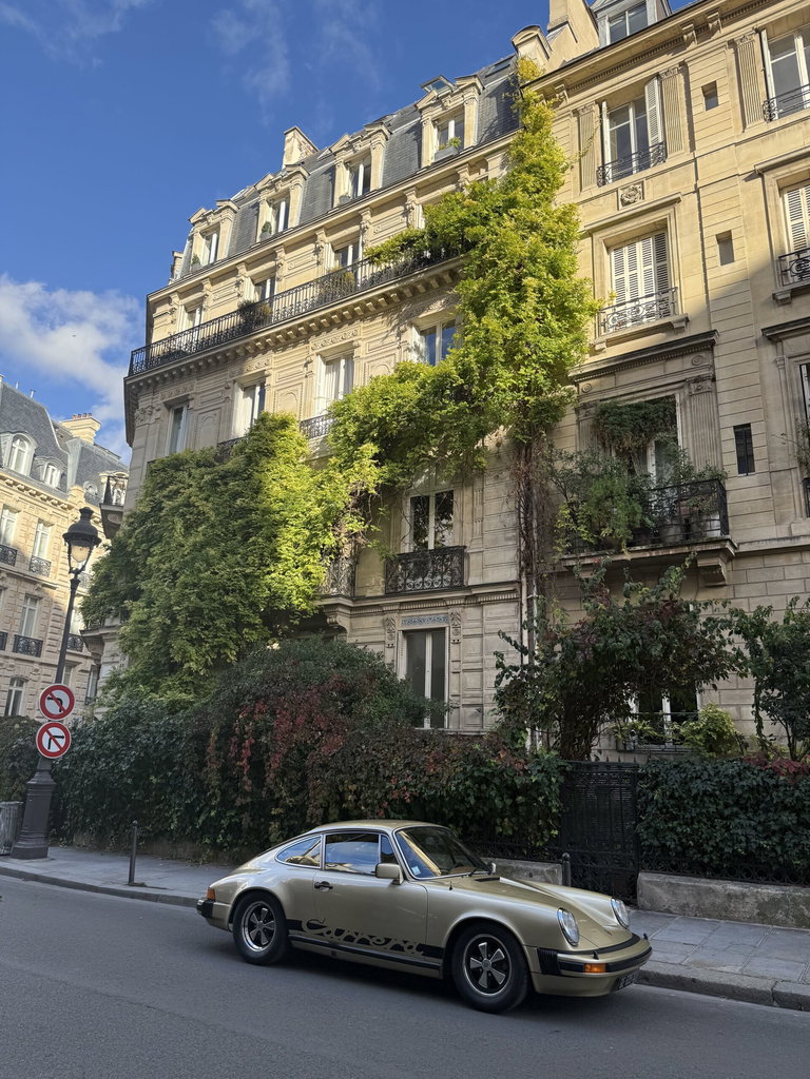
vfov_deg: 71.6
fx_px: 749
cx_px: 405
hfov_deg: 56.8
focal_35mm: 24
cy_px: 540
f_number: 1.78
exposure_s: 1/1410
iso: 80
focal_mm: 6.76
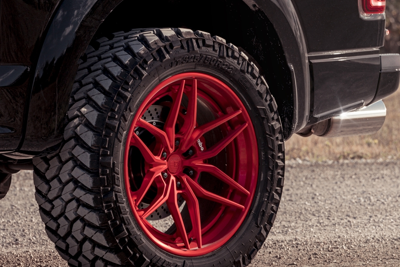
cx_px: 292
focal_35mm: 357
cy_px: 49
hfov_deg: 5.8
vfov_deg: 3.8
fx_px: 3966
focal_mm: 175
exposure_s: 1/60
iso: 200
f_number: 8
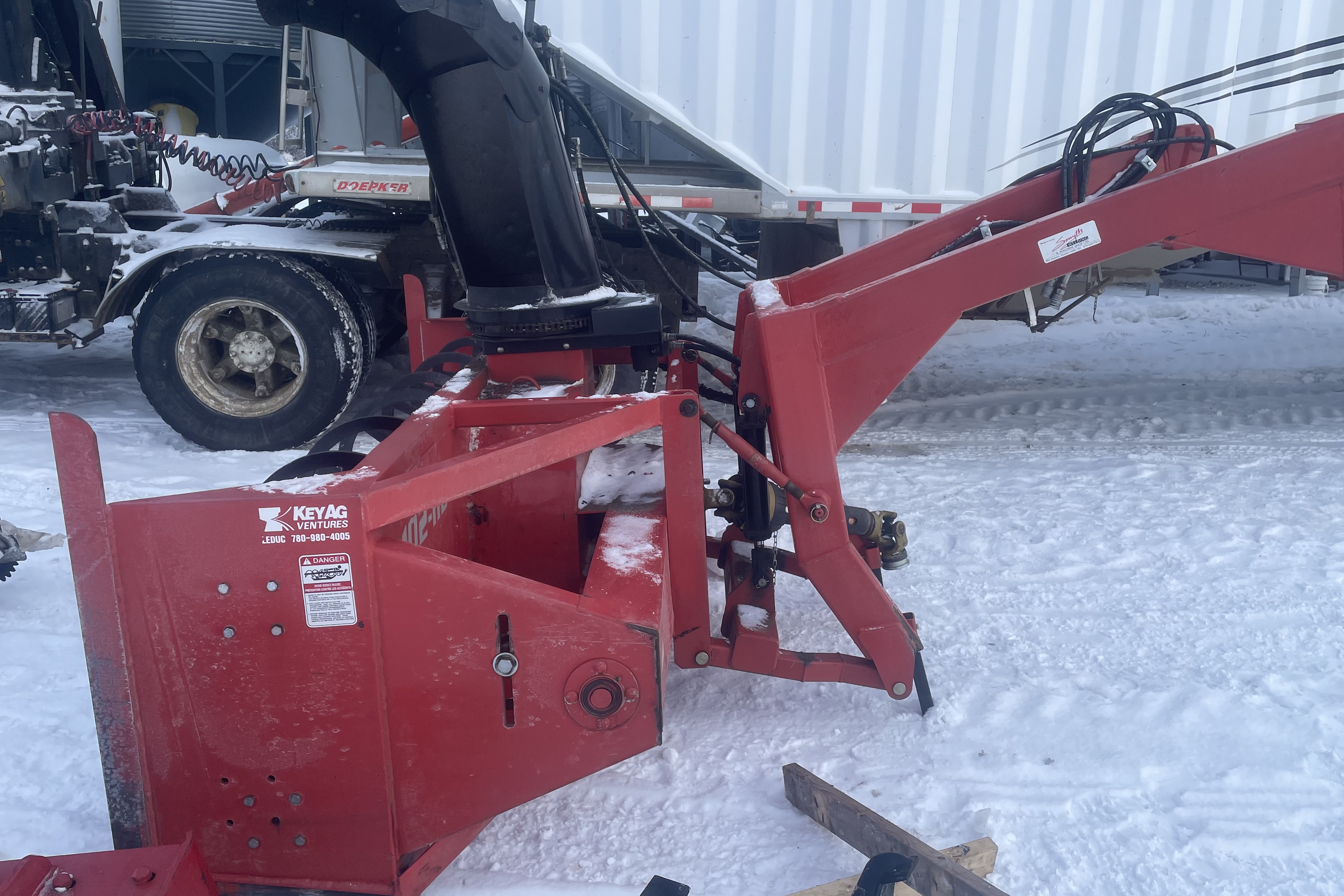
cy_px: 388
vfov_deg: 43.5
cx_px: 713
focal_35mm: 30
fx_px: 1120
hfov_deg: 61.9
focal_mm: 4.2
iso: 32
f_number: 1.6
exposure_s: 1/380
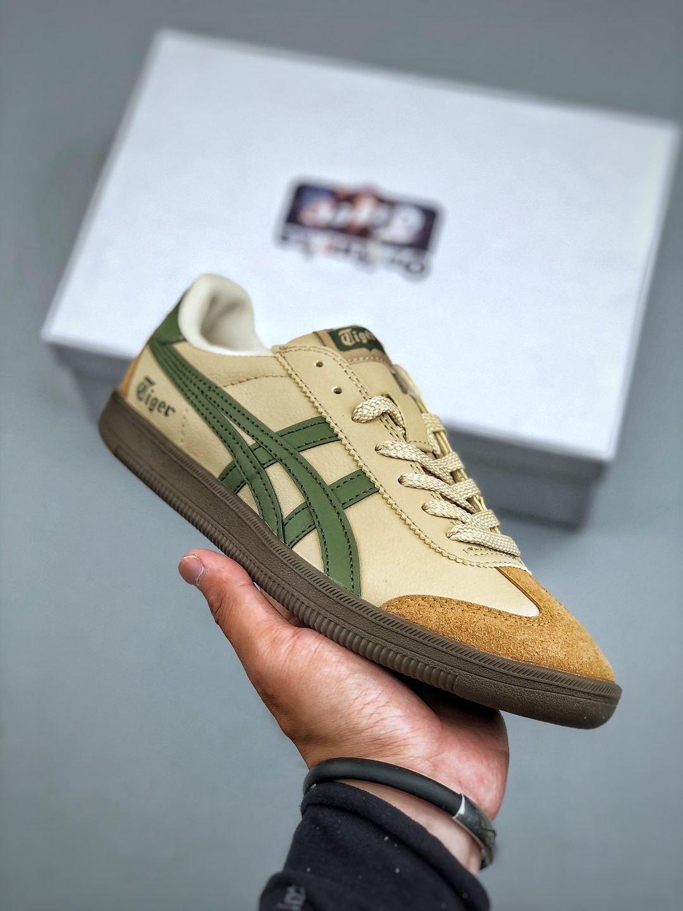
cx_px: 342
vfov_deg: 33.8
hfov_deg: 25.7
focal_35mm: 57
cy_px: 456
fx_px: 1500
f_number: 2.8
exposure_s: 1/50
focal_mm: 6.6
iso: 25
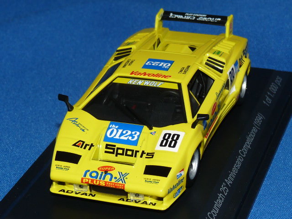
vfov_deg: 12.9
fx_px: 970
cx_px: 146
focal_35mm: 115
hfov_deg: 17.1
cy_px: 110
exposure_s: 1/60
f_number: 4
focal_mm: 11.5
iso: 100
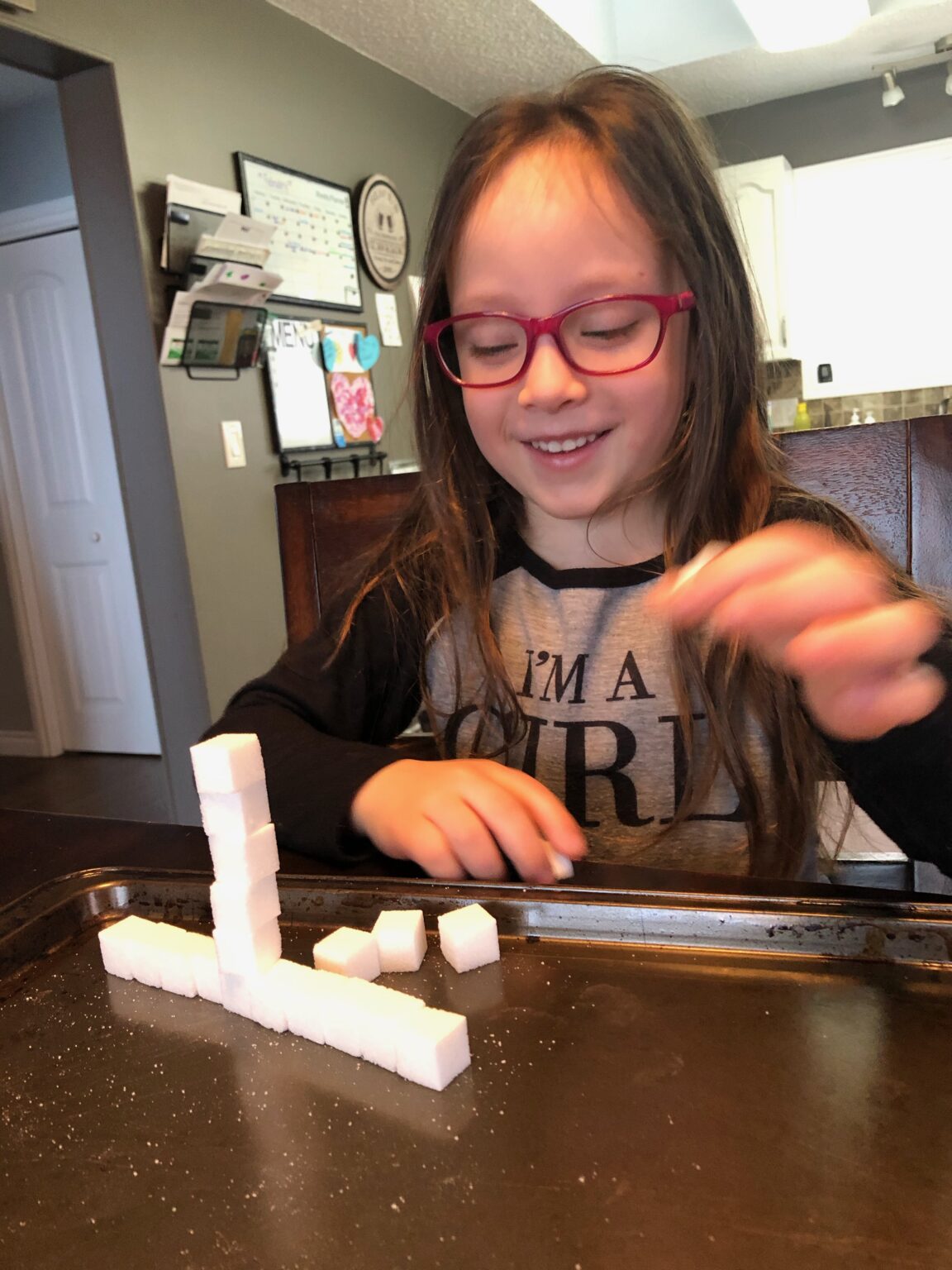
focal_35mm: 28
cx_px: 476
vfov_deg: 63.4
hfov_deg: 49.7
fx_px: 1027
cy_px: 635
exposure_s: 1/40
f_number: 1.8
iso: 320
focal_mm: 3.99
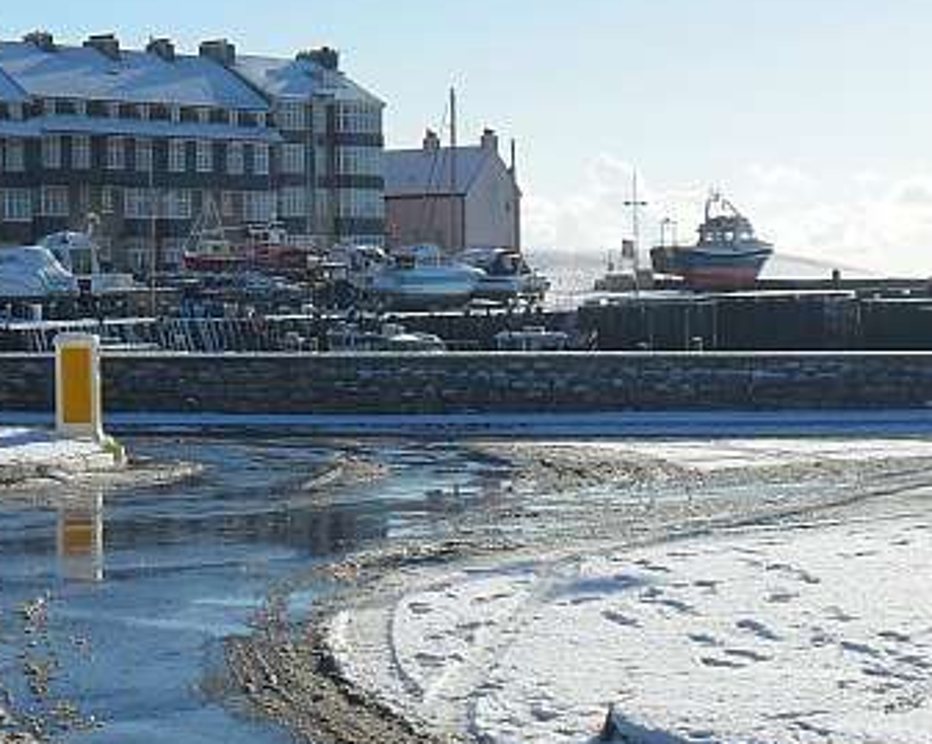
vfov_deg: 15.1
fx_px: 2811
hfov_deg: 18.4
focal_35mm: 102
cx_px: 47
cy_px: 324
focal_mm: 7.8
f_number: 11.3
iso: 100
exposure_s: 1/250
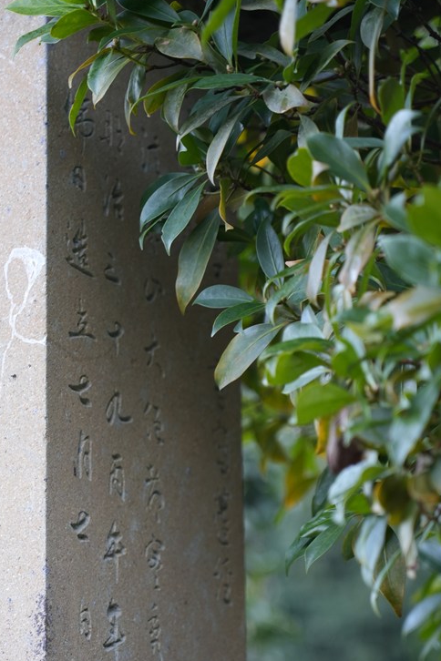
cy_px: 453
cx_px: 159
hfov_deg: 9.3
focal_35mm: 148
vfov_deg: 13.8
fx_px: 2719
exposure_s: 1/160
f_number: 4
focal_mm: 105
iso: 800
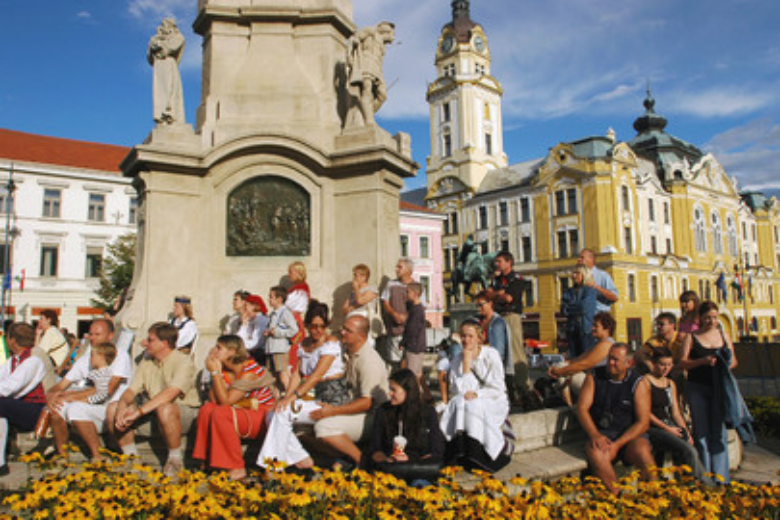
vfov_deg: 48.7
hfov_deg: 68.3
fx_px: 575
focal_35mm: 27
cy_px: 252
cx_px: 403
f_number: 10
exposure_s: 1/400
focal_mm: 17
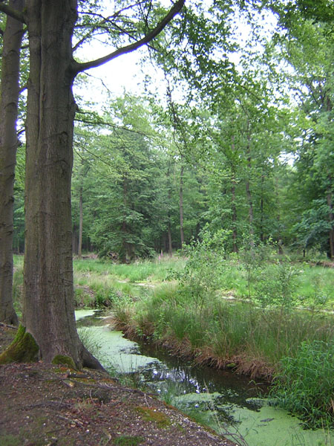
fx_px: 463
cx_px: 167
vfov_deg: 51.4
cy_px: 223
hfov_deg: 39.7
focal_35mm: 36
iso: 159
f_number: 2.6
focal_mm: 4.7
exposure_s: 1/30
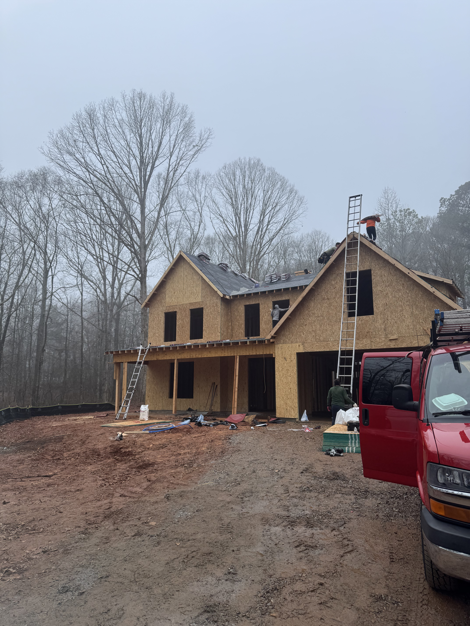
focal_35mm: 24
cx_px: 235
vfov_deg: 71.6
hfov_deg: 56.8
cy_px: 313
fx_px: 434
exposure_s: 1/1869
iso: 80
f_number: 1.78
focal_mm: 6.76
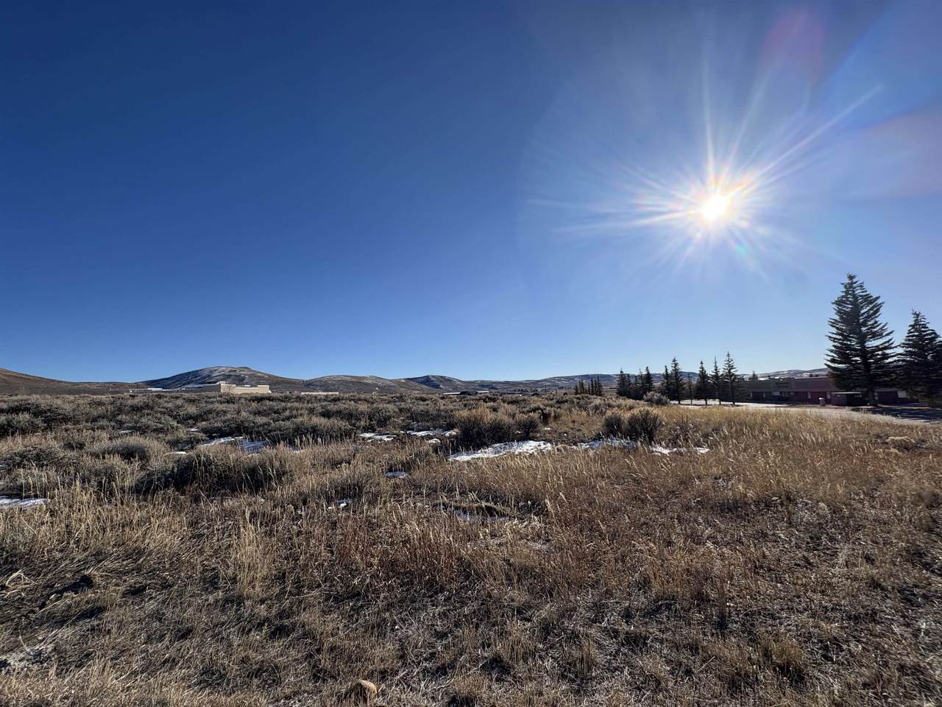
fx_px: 381
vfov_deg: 85.7
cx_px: 471
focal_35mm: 14
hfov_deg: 102.1
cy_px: 354
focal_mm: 2.22
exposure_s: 1/3546
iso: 50
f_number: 2.2
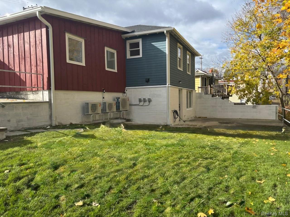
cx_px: 145
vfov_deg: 53.1
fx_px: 218
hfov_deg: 67.3
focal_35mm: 26
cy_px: 108
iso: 50
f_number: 1.6
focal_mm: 5.96
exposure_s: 1/2024
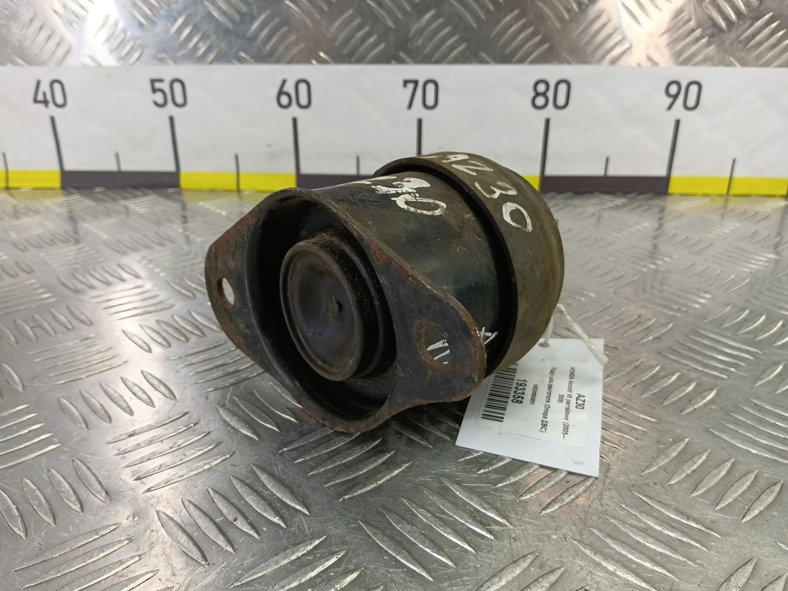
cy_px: 296
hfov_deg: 73.9
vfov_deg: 58.9
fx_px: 524
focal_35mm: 23
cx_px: 394
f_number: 1.6
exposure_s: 1/50
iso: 124
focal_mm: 4.11
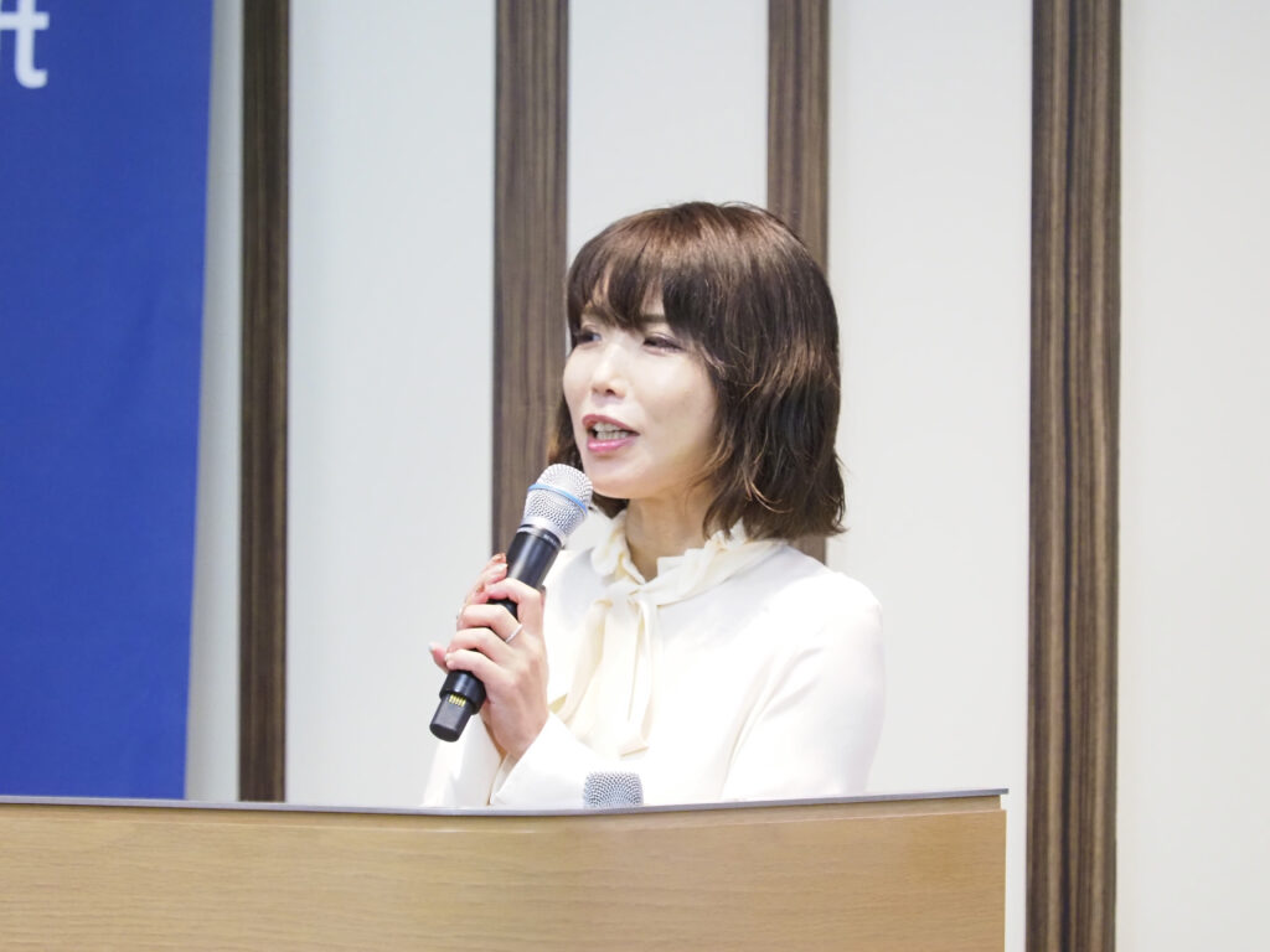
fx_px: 15446
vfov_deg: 3.5
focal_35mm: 421
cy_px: 476
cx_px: 635
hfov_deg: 4.7
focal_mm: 210
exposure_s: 1/125
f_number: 4
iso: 3200
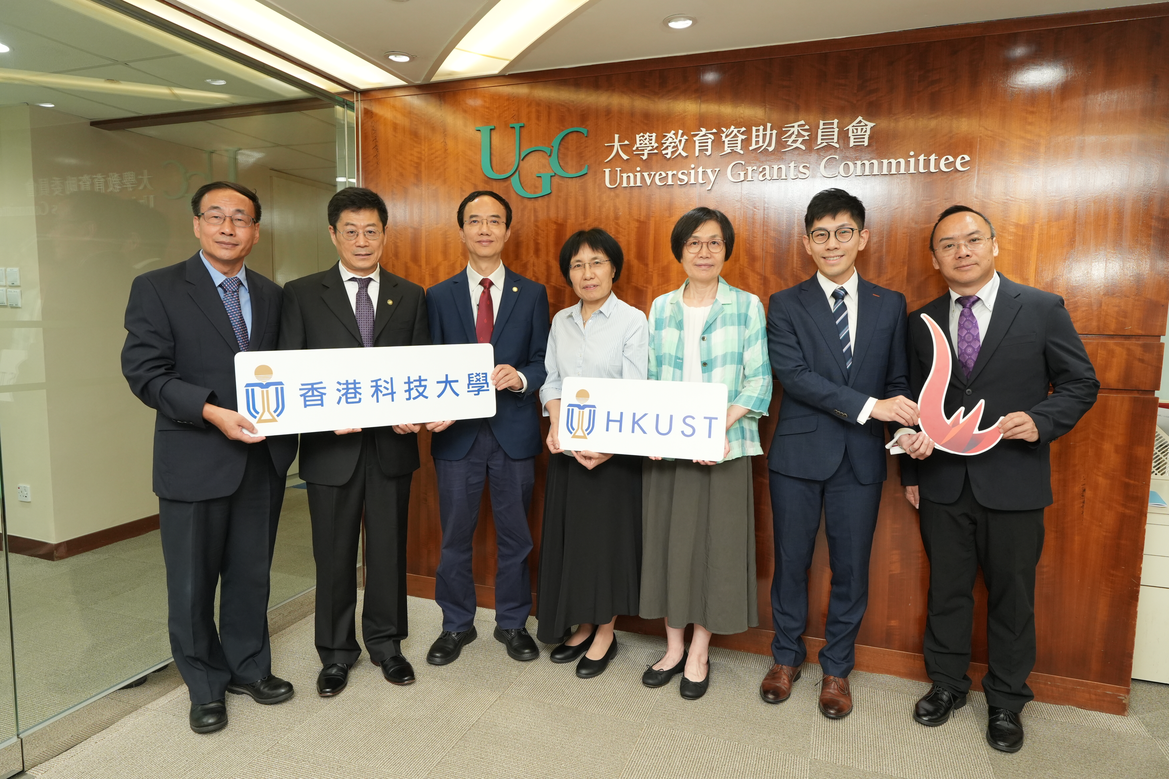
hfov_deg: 78.6
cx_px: 584
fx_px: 714
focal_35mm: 22
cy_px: 390
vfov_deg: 57.2
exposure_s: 1/160
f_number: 5.6
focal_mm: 22
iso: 1600
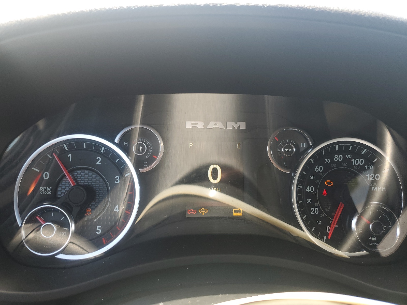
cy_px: 152
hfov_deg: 67.3
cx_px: 204
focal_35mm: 26
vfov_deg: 53.1
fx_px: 306
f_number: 1.5
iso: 50
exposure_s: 1/222
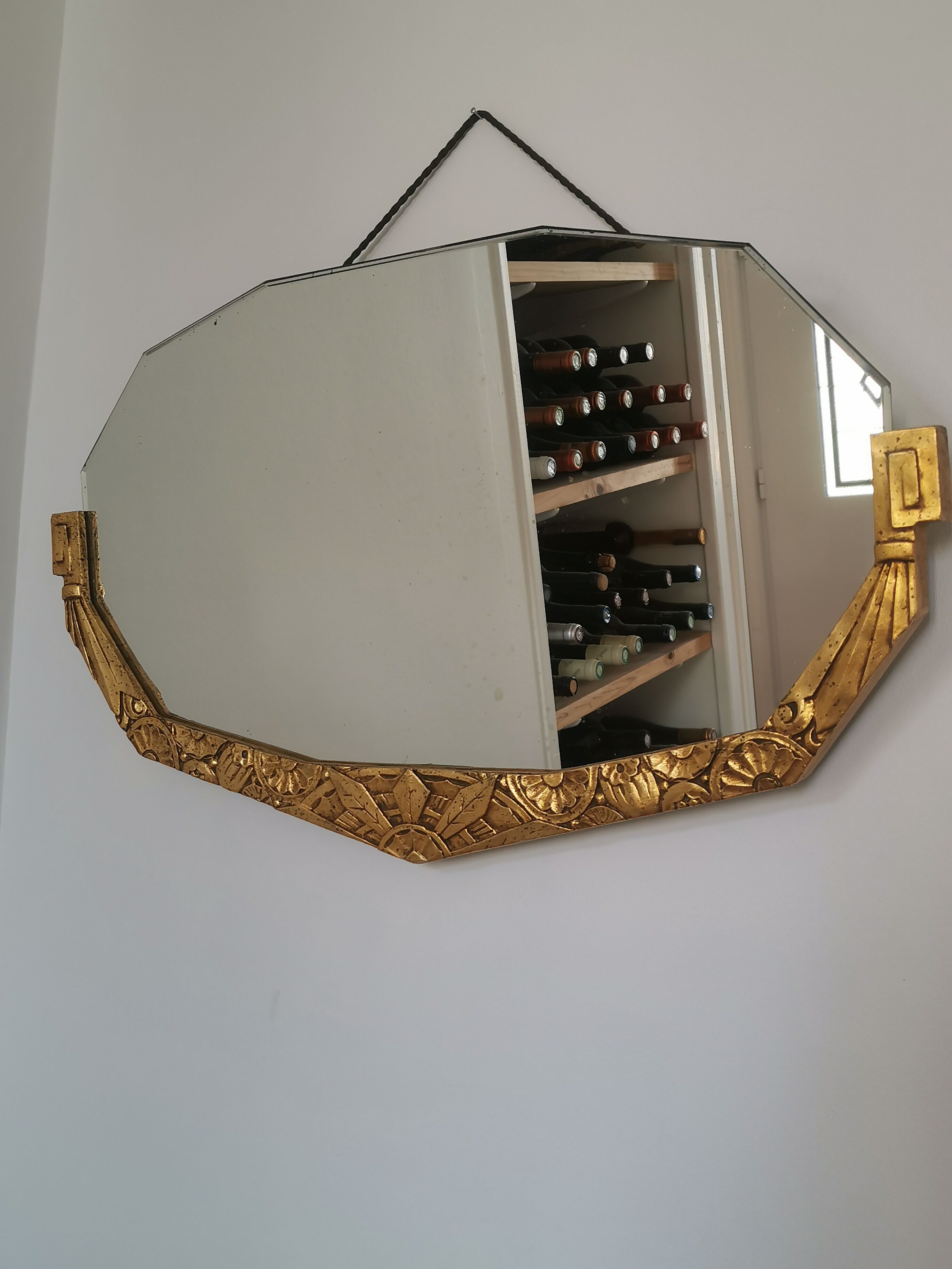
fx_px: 1357
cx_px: 476
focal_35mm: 37
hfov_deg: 38.7
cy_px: 634
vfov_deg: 50.1
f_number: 1.8
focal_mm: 5.58
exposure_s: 1/100
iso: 80
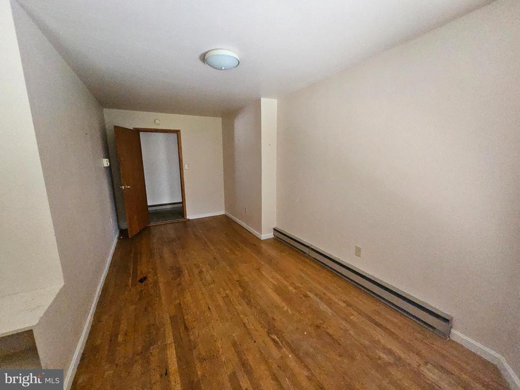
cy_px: 195
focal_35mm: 13
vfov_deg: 89.9
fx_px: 195
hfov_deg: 106.2
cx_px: 260
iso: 400
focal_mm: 1.74
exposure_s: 1/60
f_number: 2.2
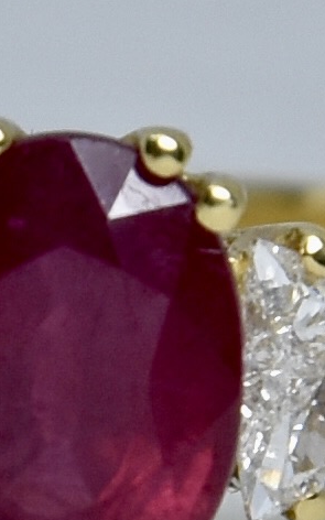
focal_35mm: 435
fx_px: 6170
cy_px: 303
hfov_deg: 3.0
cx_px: 82
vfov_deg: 4.8
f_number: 8
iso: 200
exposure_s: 1/250
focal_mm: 105
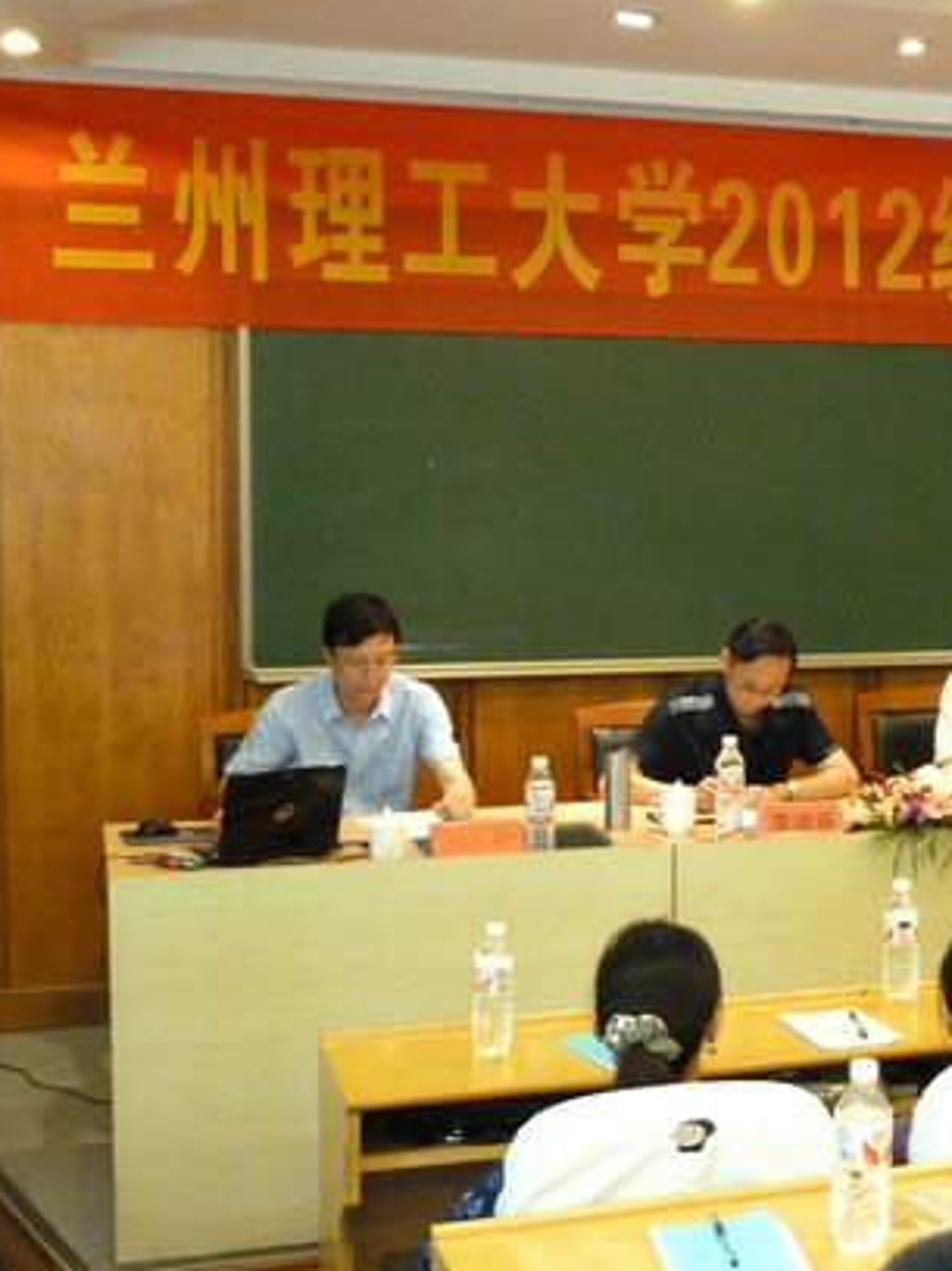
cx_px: 777
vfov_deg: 35.6
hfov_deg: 26.5
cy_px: 637
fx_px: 1981
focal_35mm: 54
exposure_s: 1/10
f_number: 3.6
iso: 800
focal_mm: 6.5
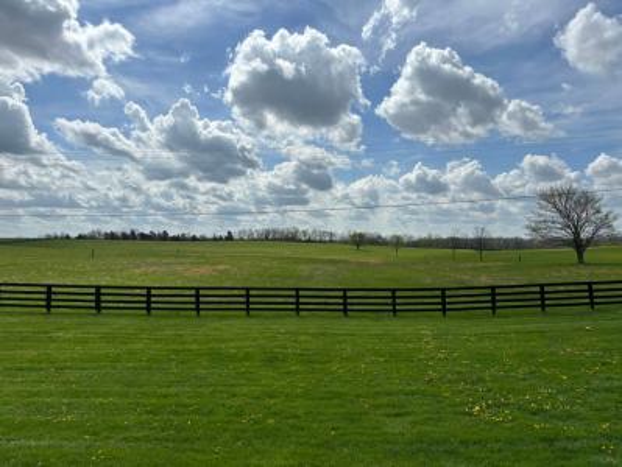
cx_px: 311
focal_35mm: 26
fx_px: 468
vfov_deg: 53.1
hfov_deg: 67.3
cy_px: 234
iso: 50
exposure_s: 1/9091
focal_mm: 5.96
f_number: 1.6
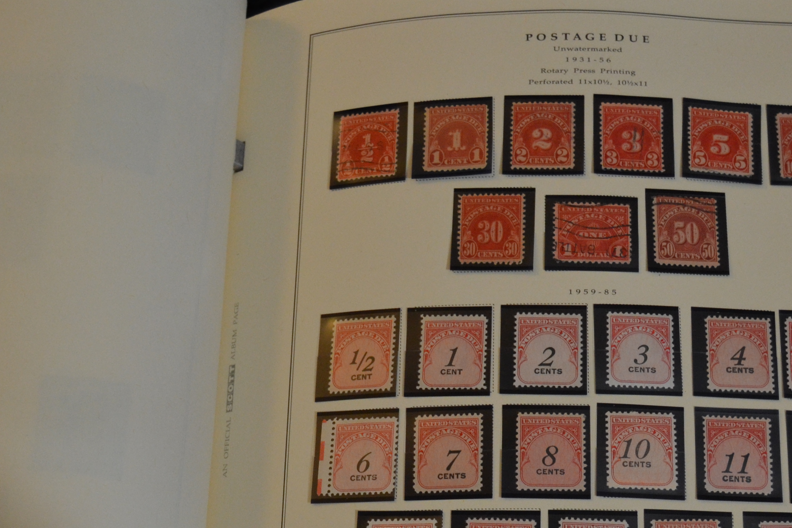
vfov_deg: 19.0
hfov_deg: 28.4
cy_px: 445
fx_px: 1562
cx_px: 441
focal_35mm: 71
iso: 900
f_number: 3.8
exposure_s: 1/60
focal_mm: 24
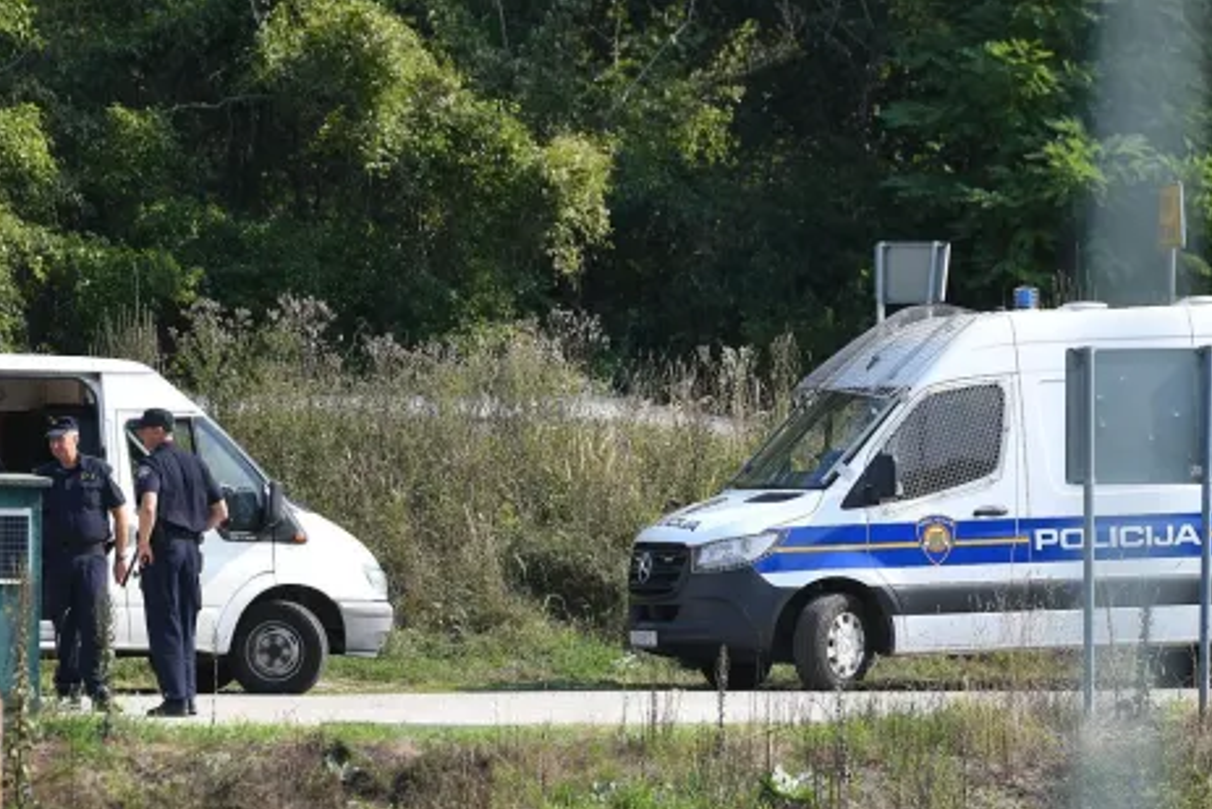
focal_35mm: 328
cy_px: 619
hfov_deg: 6.3
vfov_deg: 4.2
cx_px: 469
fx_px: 11045
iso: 125
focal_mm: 200
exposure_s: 1/1250
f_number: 5
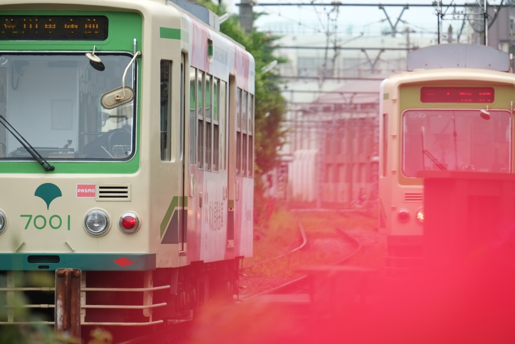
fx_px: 4291
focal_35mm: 300
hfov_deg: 6.9
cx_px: 258
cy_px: 172
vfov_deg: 4.6
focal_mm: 200
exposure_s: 1/250
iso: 200
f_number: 5.6
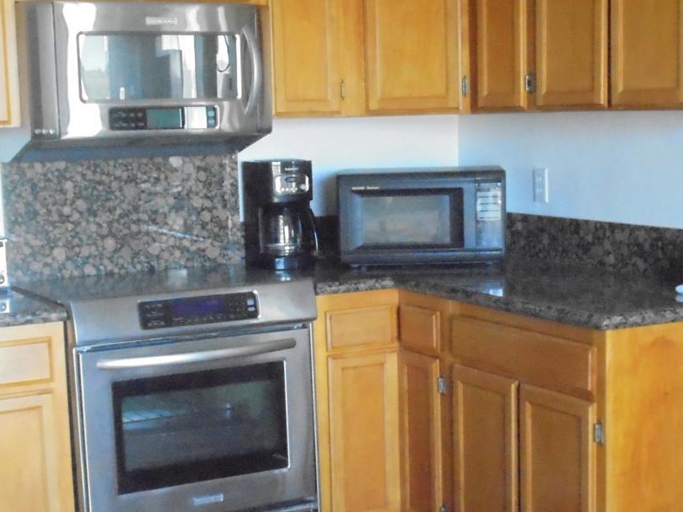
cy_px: 312
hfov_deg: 30.2
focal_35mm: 64
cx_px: 373
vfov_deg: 22.9
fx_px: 1263
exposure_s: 1/60
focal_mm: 8.9
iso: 1600
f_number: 4.8
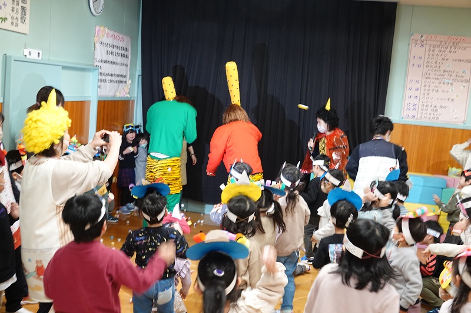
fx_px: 510
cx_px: 236
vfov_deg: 34.2
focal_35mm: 39
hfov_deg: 49.6
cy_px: 156
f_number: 3.2
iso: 800
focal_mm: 14.16
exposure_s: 1/40
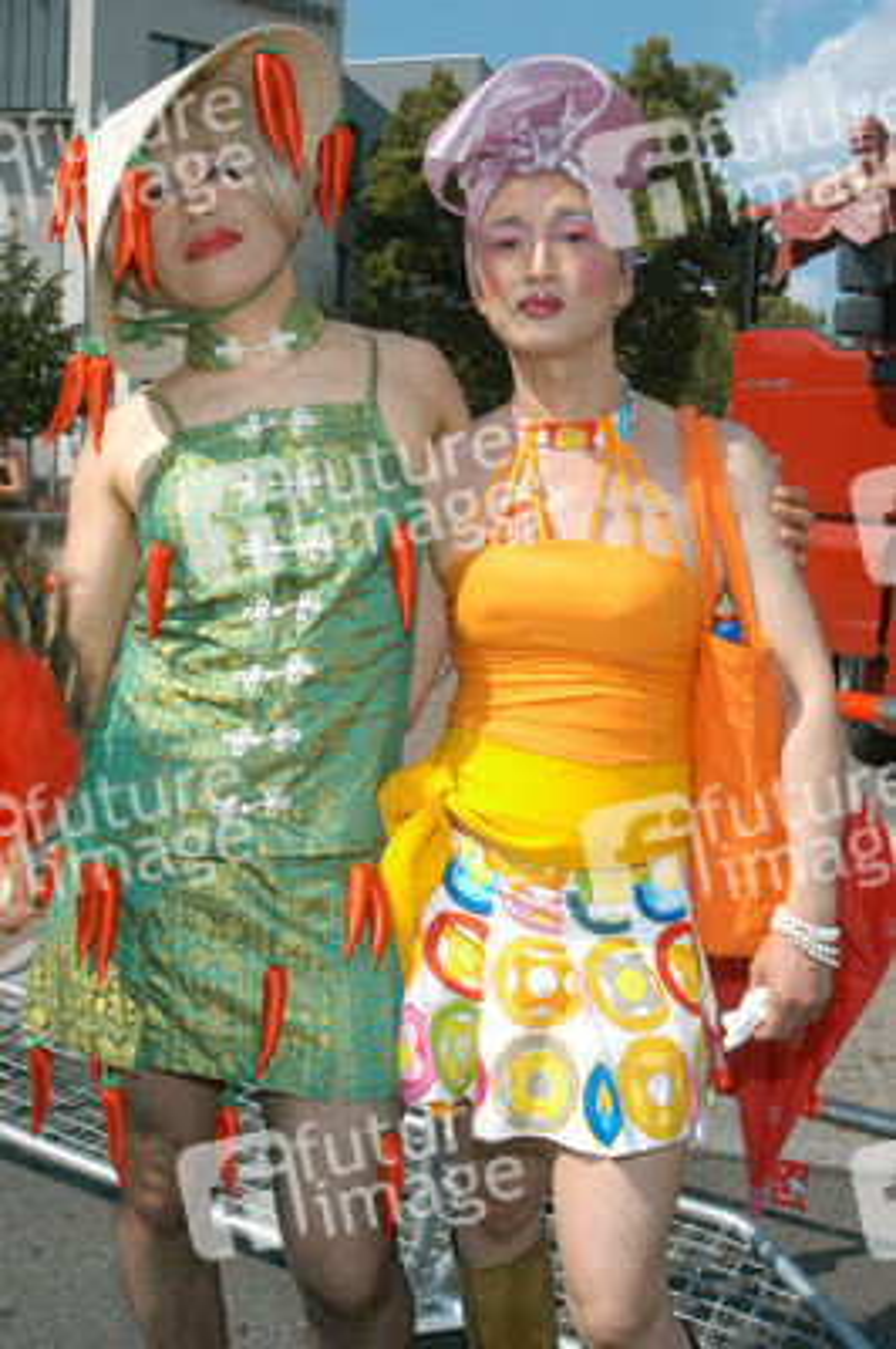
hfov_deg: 29.8
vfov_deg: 43.6
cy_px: 674
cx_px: 448
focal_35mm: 45
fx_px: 1683
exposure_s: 1/180
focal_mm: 30
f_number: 13
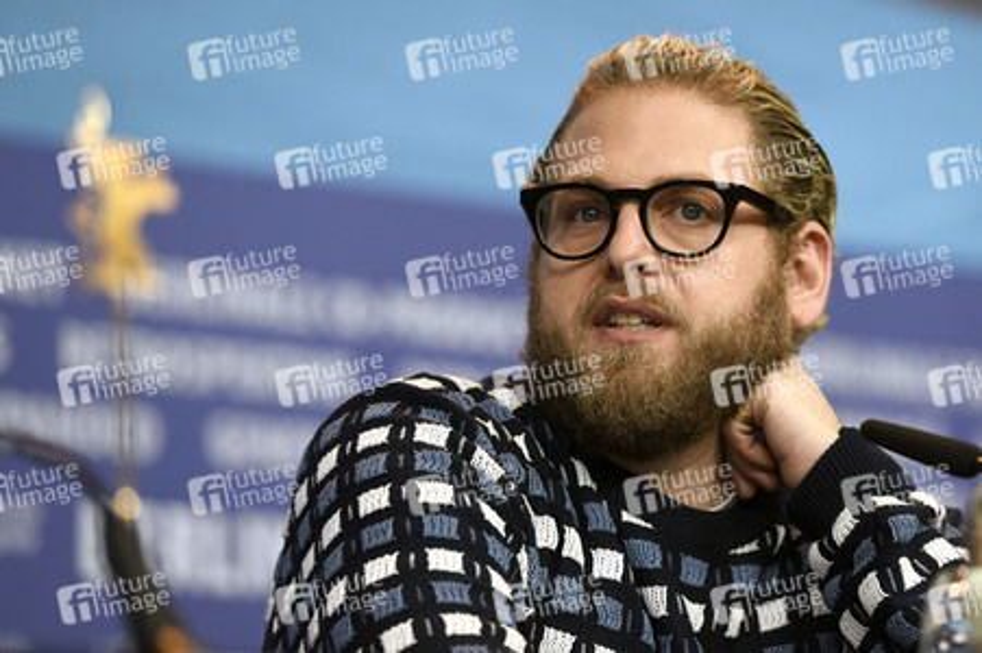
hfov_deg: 11.4
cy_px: 326
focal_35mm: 180
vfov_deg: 7.6
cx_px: 491
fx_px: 4906
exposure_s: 1/320
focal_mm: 180
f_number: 3.5
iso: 1250
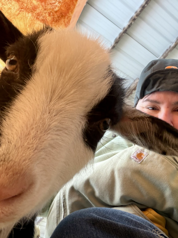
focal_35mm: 30
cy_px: 119
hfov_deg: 46.8
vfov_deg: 60.0
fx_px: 206
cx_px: 89
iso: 100
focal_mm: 2.71
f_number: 1.9
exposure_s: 1/60
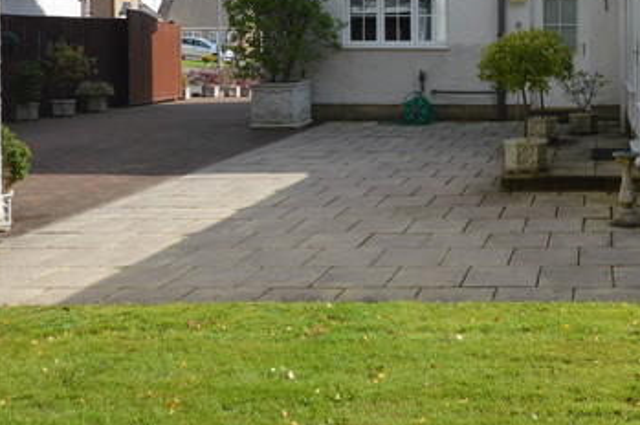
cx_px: 568
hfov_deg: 41.3
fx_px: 781
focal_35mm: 44
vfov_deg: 29.2
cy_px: 39
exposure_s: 1/250
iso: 100
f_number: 8
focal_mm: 10
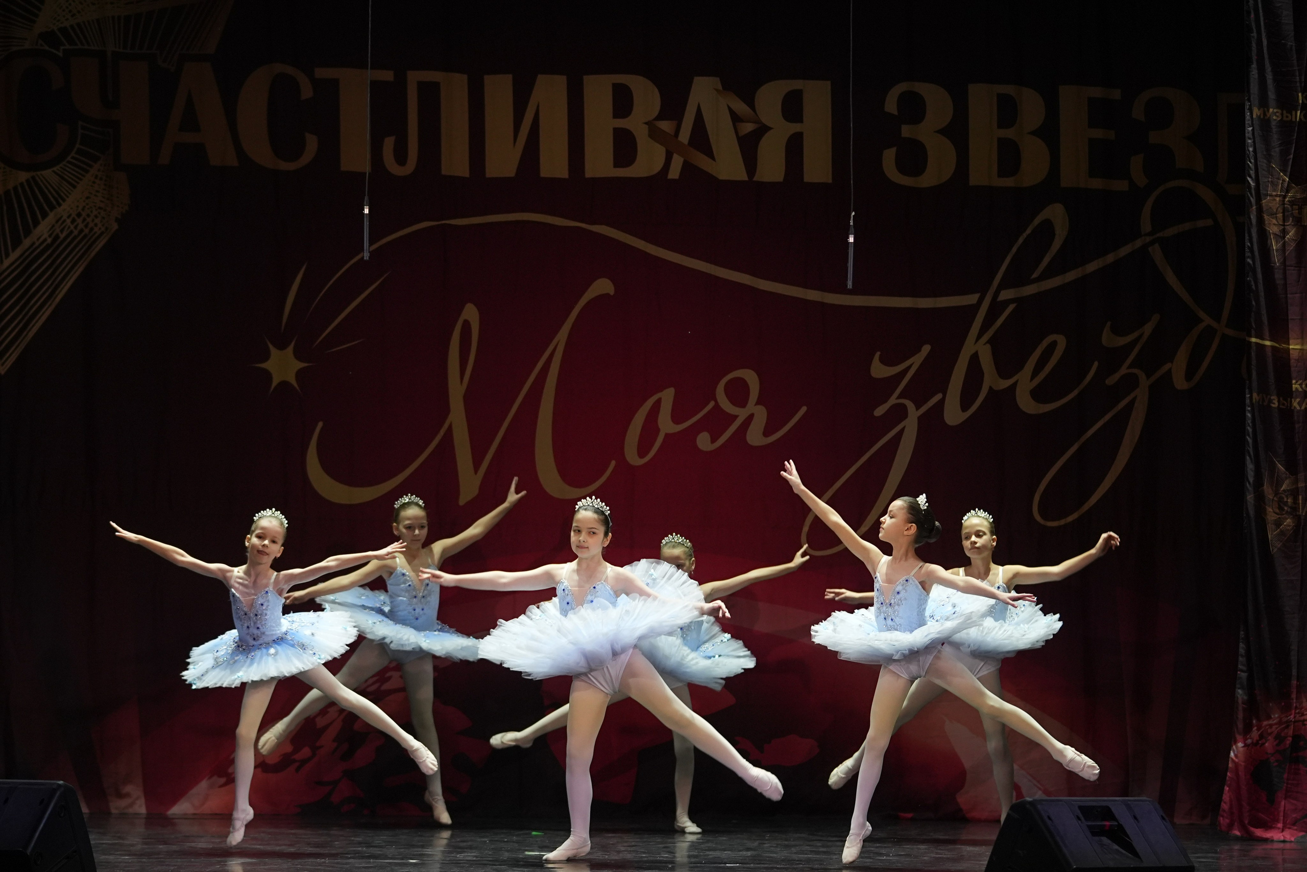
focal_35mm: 106
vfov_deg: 12.9
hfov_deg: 19.3
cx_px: 654
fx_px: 3848
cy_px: 436
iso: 1250
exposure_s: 1/400
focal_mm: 71
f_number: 2.8
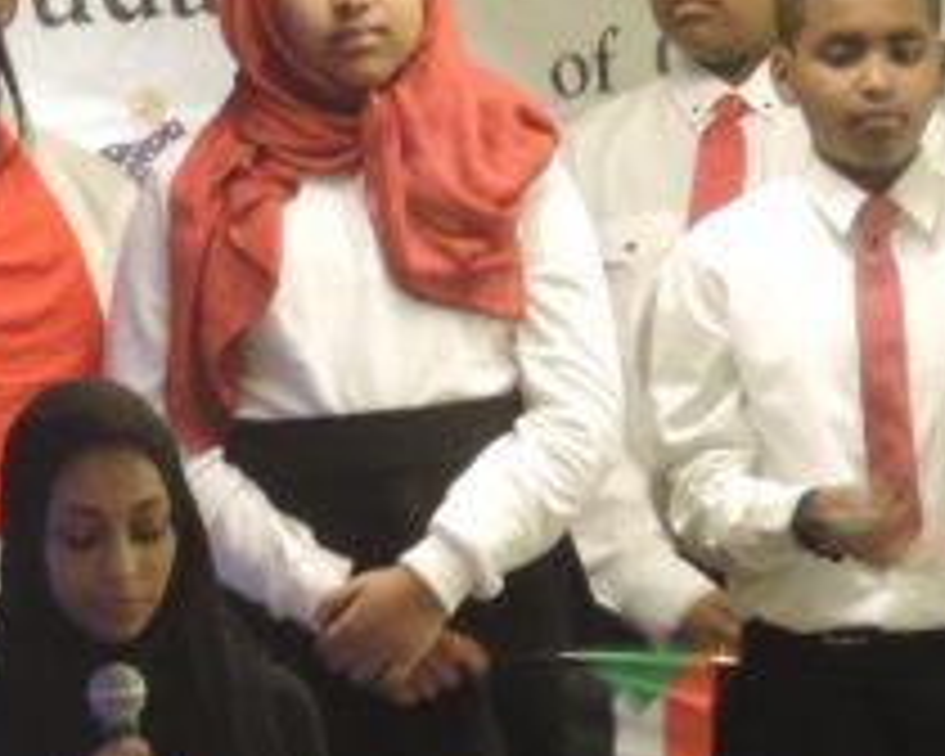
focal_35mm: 633
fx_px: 17704
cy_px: 518
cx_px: -351
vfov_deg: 2.4
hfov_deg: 3.1
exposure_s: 1/6
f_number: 4.5
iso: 800
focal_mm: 30.3
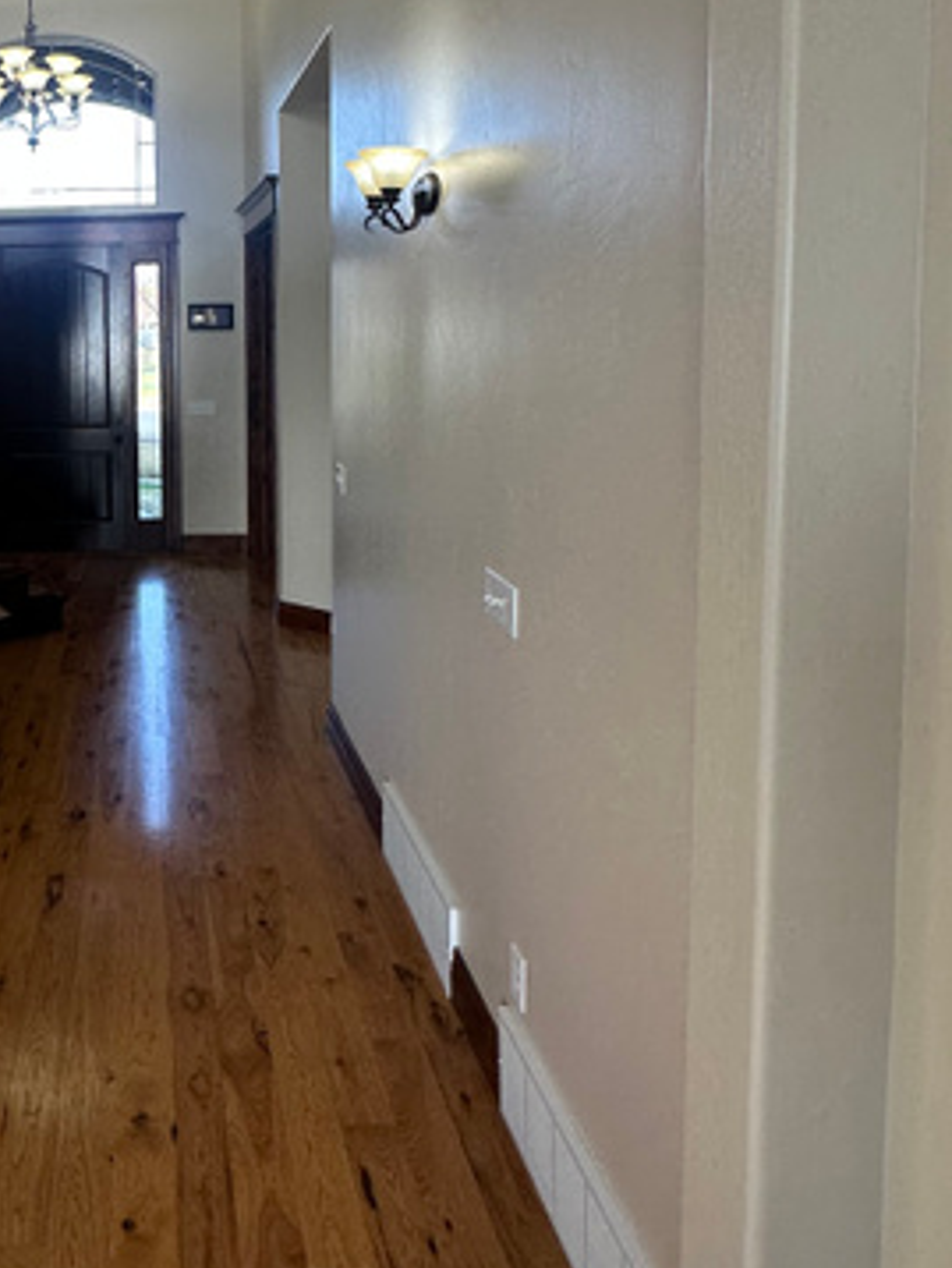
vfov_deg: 58.3
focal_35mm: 30
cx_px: 110
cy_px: 404
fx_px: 1099
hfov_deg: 43.2
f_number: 2.2
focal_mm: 2.22
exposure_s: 1/120
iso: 80
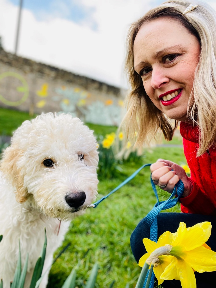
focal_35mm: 30
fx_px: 250
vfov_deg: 60.0
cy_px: 144
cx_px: 108
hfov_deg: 46.8
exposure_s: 1/136
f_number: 2.2
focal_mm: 2.71
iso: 25
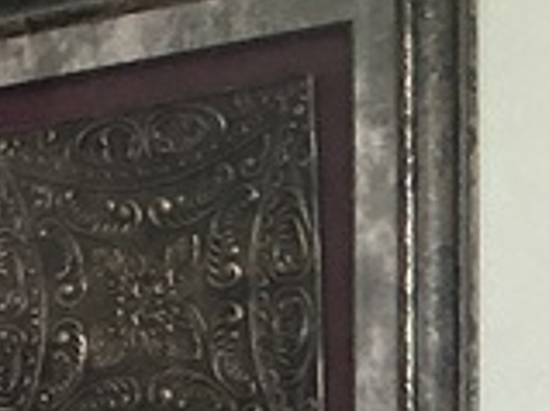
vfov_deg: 7.4
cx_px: -877
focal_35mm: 187
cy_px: 971
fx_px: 2964
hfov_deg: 9.2
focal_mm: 3
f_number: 1.8
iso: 125
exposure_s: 1/60
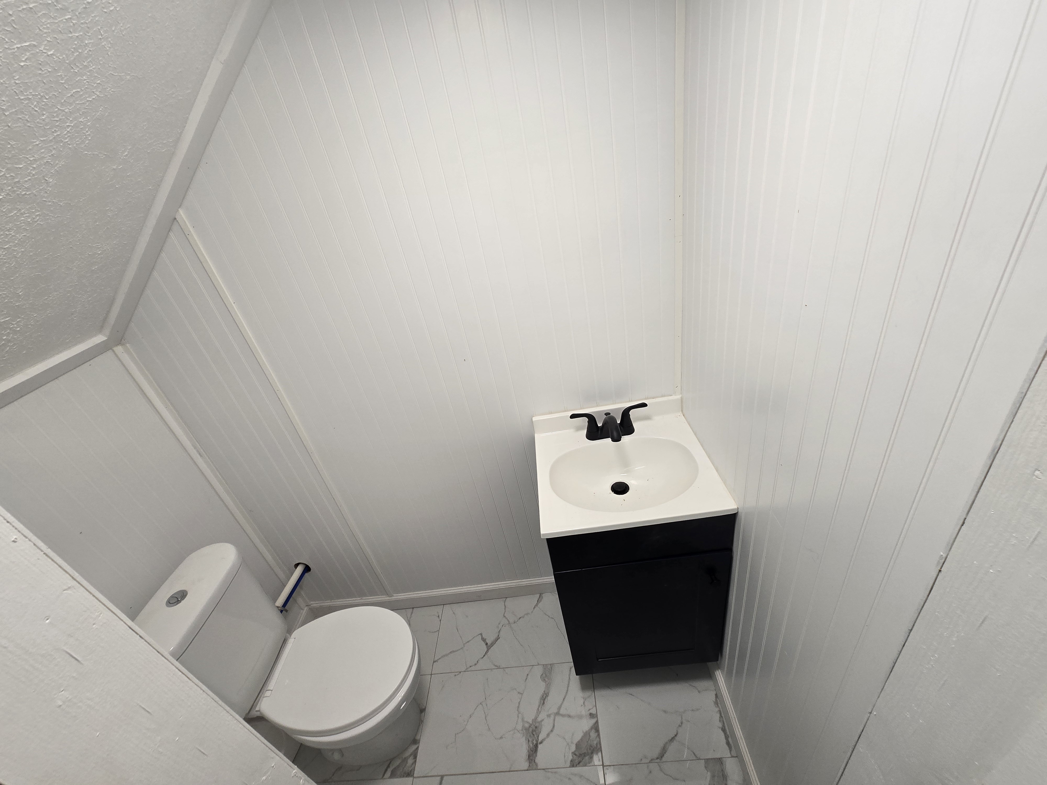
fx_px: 393
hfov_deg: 106.2
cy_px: 392
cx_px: 524
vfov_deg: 89.9
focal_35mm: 13
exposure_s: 1/60
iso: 64
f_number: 2.2
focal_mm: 2.2
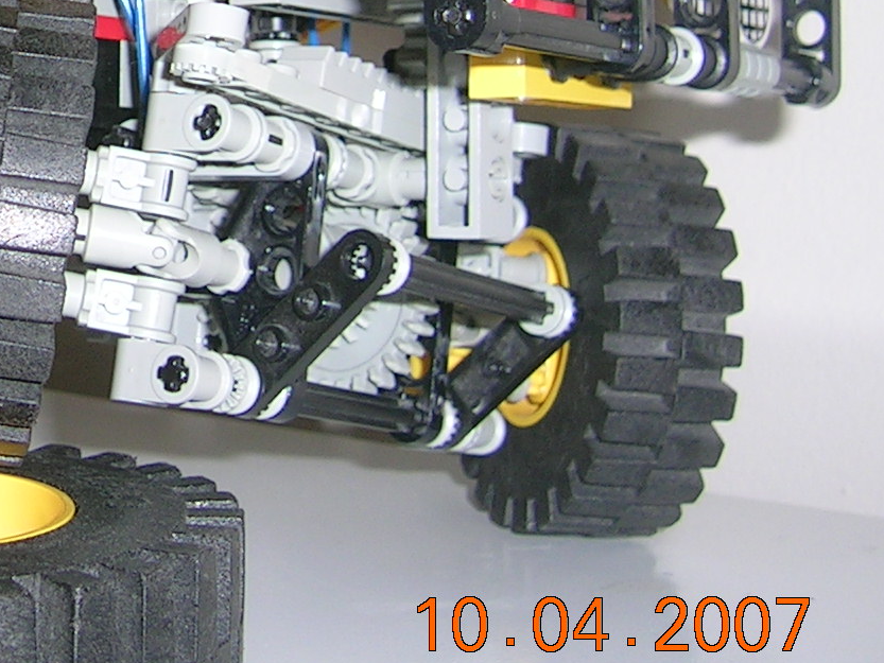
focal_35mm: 86
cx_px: -125
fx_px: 2197
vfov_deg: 16.8
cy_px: -20
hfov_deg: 21.4
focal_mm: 5.4
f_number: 2.8
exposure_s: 1/60.1
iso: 50
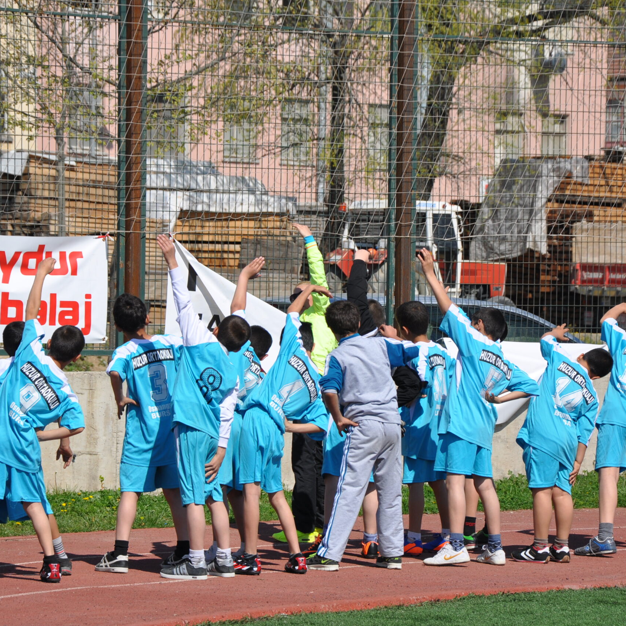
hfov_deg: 8.7
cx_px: 317
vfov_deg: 8.7
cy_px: 313
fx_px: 4126
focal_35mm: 202
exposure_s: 1/1000
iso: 200
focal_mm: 105
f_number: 8
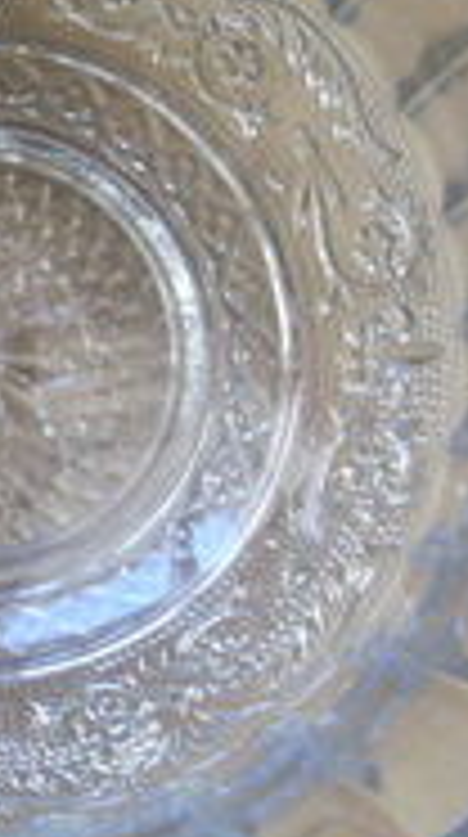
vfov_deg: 19.9
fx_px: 2371
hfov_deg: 11.2
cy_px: 238
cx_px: 50
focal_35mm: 107
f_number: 3
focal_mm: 6.3
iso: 200
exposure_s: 1/45
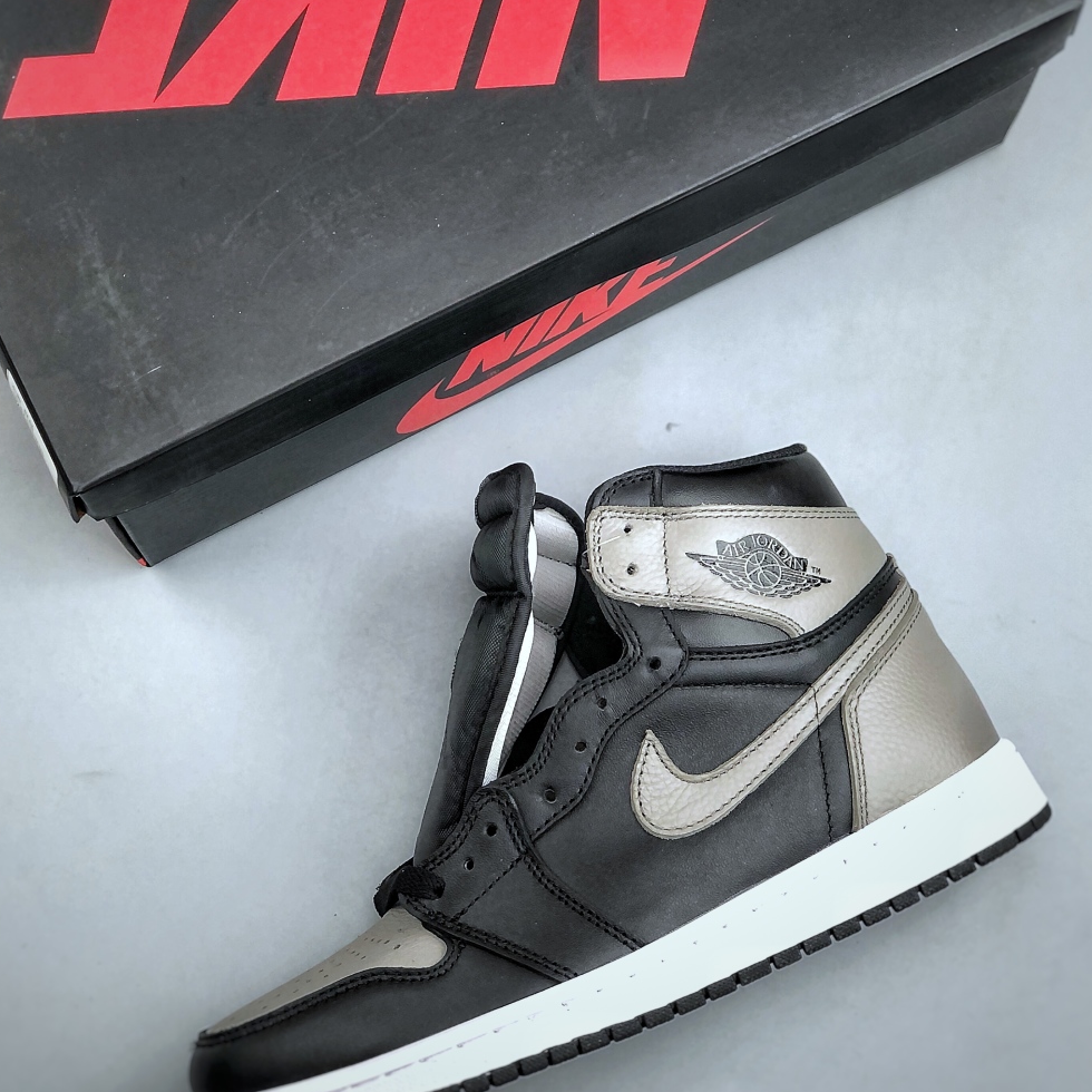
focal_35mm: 74
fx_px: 2641
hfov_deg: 23.4
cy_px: 430
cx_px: 514
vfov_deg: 23.3
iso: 20
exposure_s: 1/33
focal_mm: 6.6
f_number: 2.8
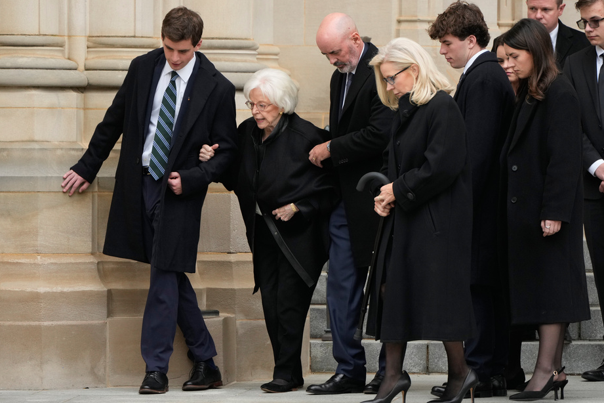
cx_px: 307
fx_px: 5989
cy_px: 201
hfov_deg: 5.8
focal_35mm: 357
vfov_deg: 3.9
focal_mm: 321
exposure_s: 1/800
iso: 1600
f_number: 5.6
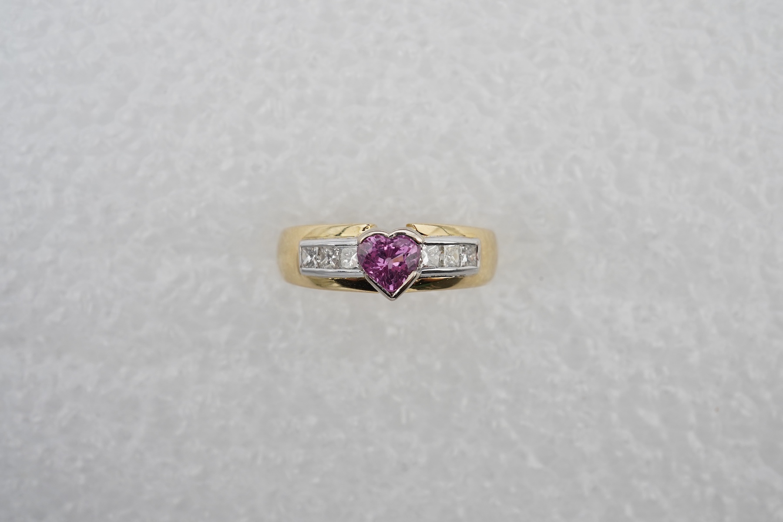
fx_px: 979
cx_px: 392
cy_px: 261
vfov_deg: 29.9
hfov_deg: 43.6
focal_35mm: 45
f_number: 18
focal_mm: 30
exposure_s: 1/125
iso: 640
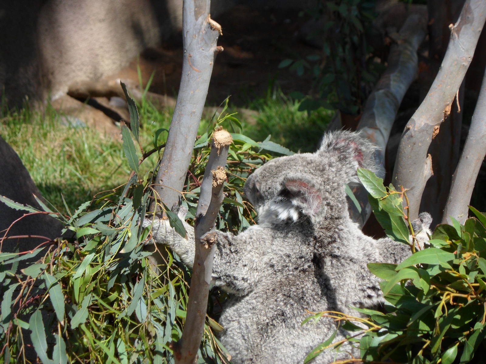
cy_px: 182
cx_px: 243
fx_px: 2822
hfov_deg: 9.8
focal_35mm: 201
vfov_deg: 7.4
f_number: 5.6
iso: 80
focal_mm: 36.2
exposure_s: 1/350
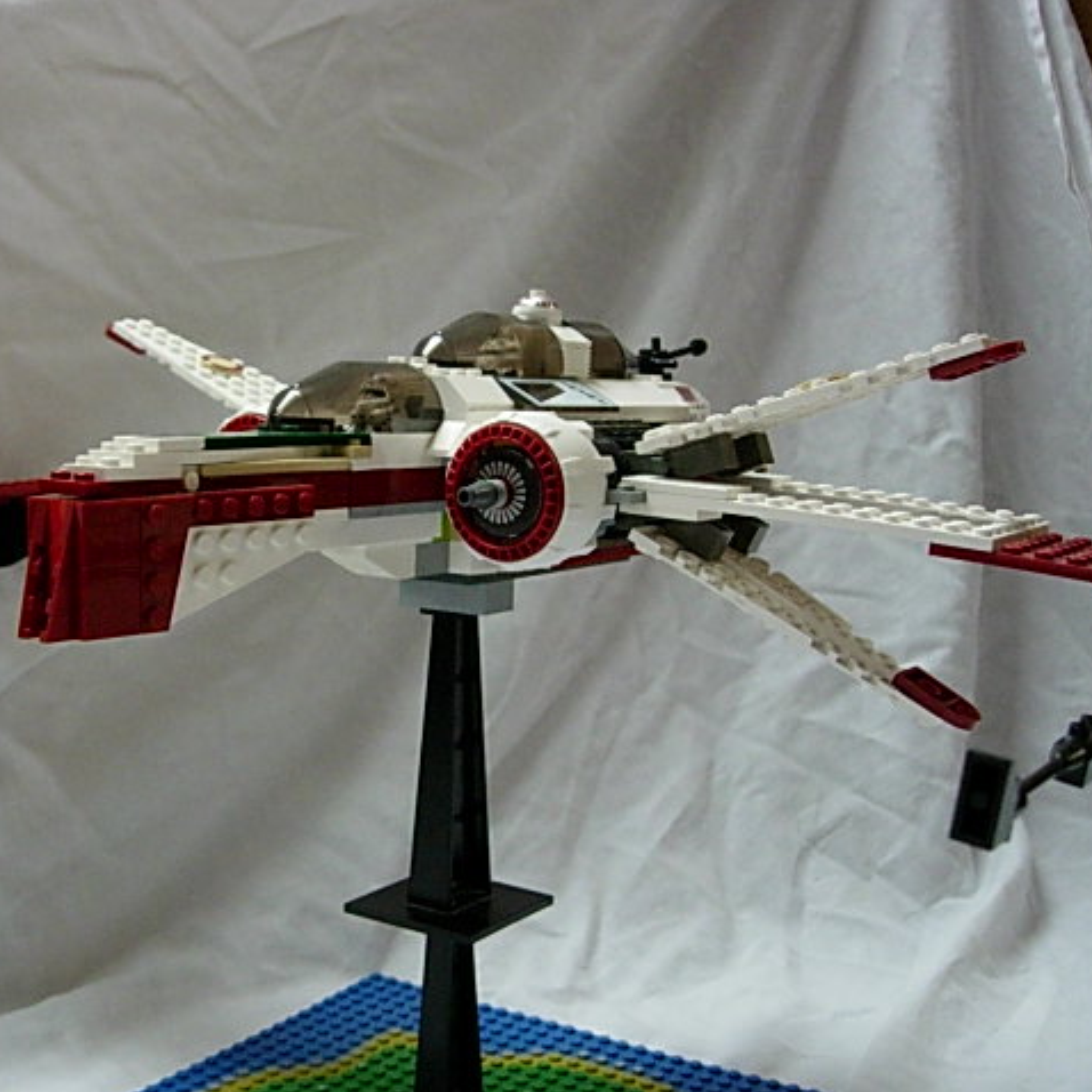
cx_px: 395
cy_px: 546
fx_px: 1606
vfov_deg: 37.6
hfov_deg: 37.3
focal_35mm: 45
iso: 400
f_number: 2.8
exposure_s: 1/161
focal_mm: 7.8
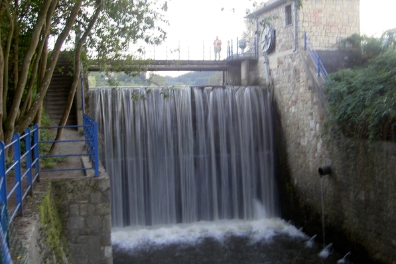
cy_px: 122
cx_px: 198
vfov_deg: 29.2
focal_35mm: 46
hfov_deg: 42.7
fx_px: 506
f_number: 2.9
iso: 100
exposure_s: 1/8
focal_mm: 9
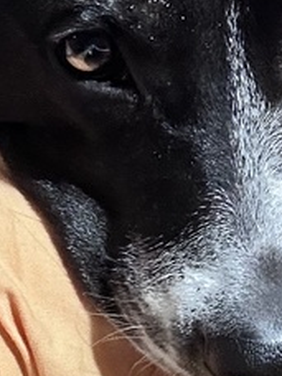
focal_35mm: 135
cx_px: 277
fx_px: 1466
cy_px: 78
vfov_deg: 14.5
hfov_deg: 10.9
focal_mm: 2.69
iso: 200
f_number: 1.9
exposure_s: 1/40
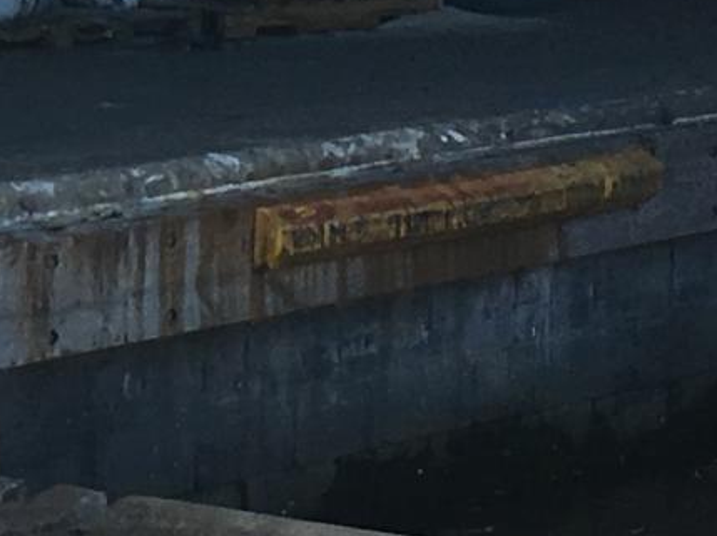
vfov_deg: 7.3
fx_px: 4201
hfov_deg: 9.6
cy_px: -17
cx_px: -140
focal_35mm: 203
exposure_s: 1/1131
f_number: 2.2
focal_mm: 4.15
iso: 25
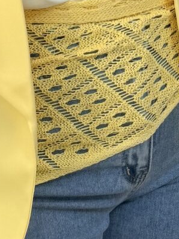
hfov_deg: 9.6
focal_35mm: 154
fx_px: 1062
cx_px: 96
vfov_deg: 12.5
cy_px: -54
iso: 64
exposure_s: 1/100
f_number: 1.78
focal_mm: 6.76
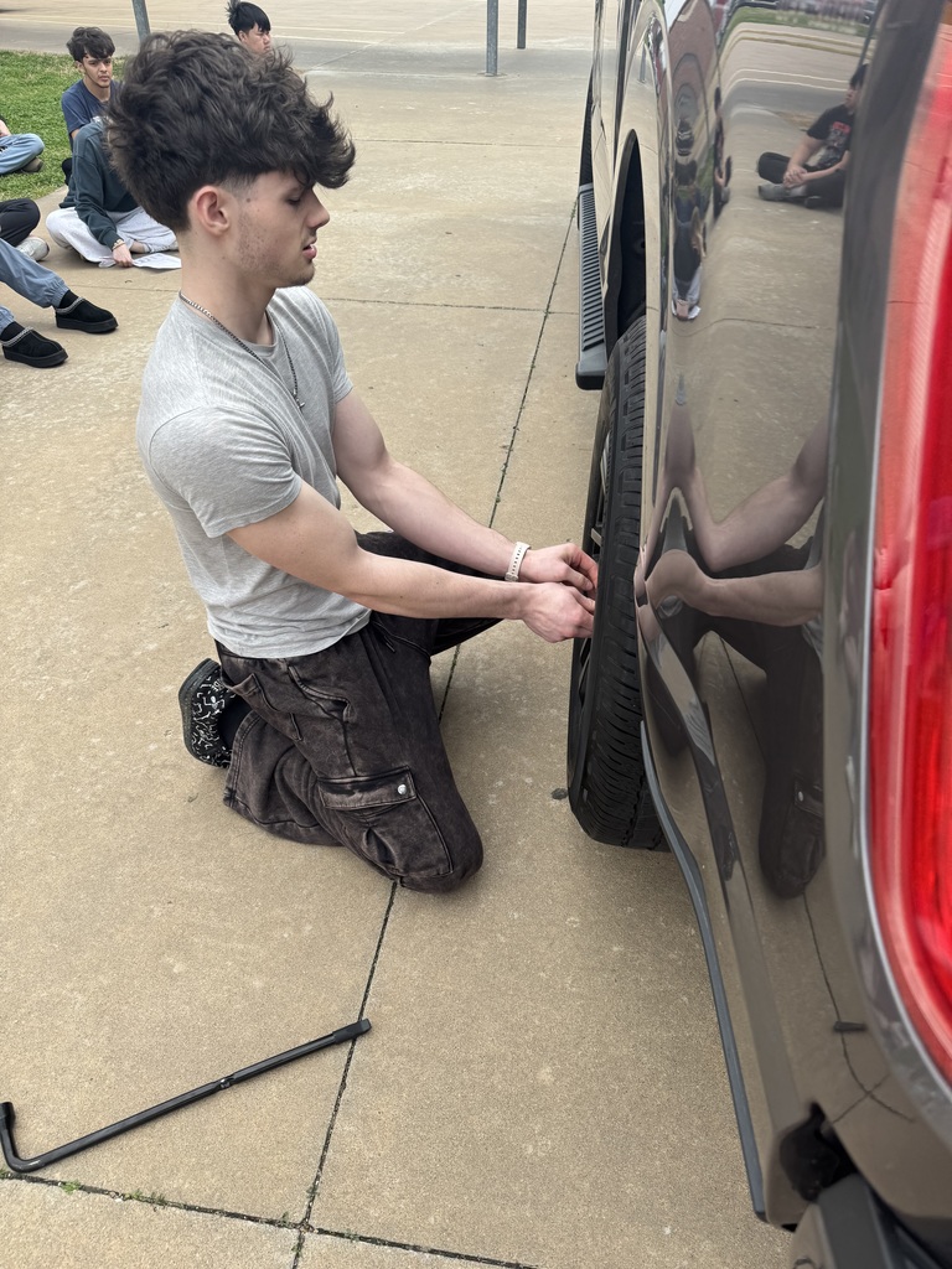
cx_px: 476
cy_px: 634
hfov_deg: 56.8
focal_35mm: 24
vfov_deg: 71.6
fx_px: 880
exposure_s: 1/1597
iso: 80
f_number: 1.78
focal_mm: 6.76
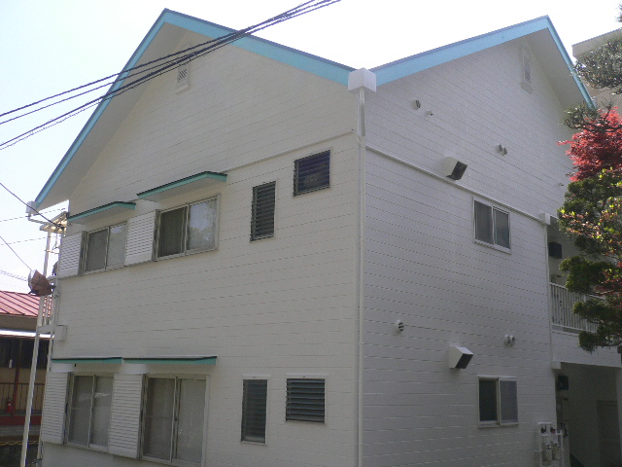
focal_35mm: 35
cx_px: 311
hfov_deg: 52.6
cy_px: 234
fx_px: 629
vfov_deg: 40.7
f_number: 5.6
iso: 80
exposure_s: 1/250
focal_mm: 5.8
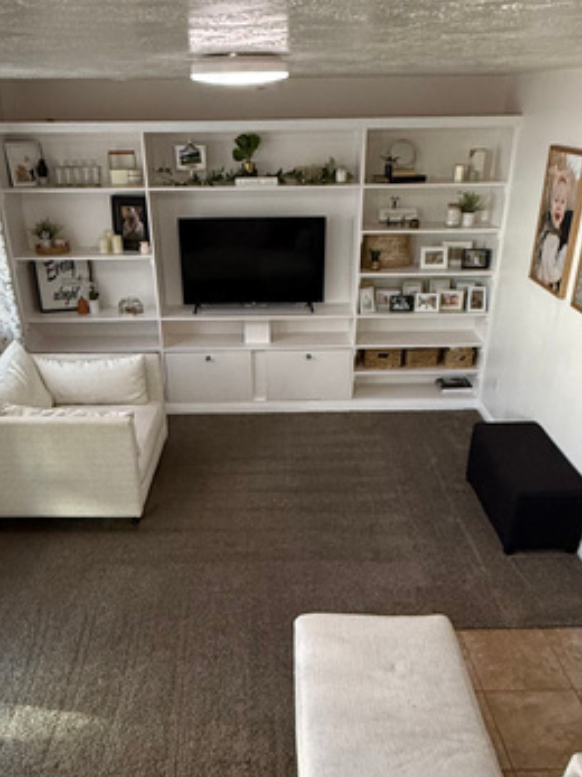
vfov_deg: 57.8
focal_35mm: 31
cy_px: 477
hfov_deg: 45.4
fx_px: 695
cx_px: 271
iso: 500
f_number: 2.2
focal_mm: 2.22
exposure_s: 1/60
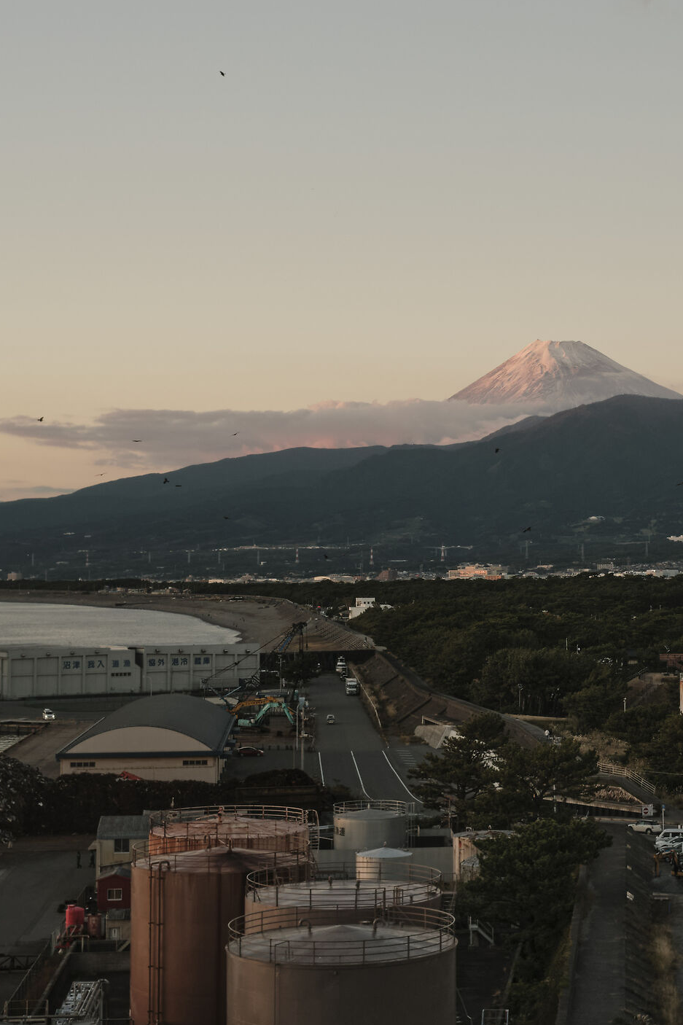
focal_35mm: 70
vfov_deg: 28.7
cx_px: 561
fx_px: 1992
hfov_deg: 19.2
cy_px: 381
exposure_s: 1/100
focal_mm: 27
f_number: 5.6
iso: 400
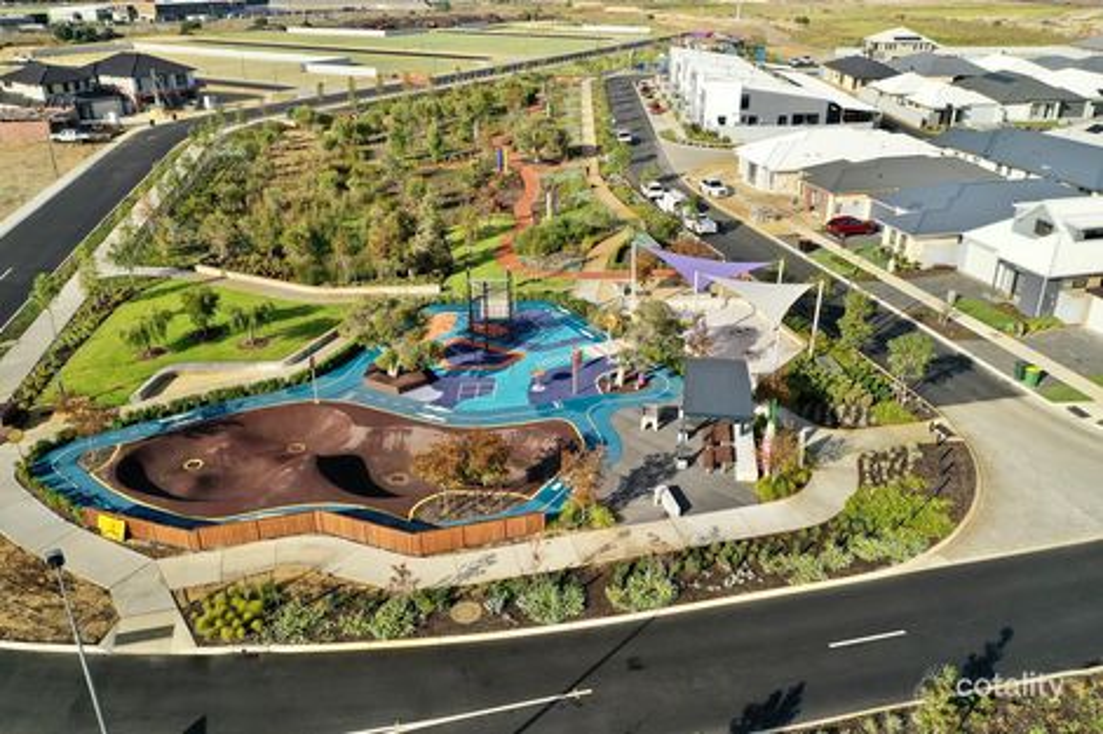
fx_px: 858
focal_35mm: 28
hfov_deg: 65.5
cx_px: 552
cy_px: 367
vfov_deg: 46.4
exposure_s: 1/120
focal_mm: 10.26
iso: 100
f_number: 5
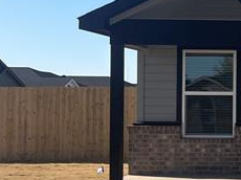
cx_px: 475
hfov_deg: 14.3
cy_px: 109
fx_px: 807
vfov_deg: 12.7
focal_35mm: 116
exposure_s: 1/4016
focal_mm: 5.1
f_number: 1.6
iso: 50
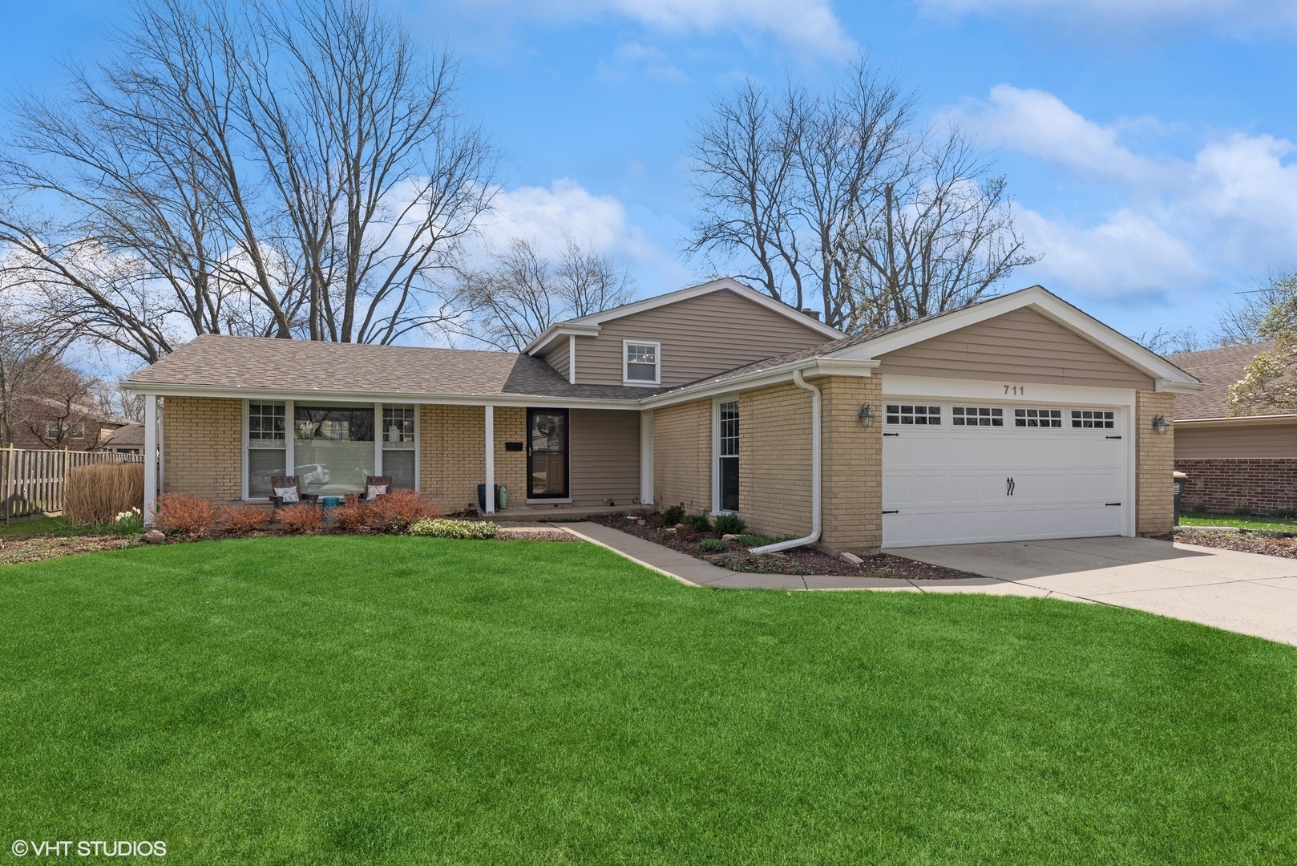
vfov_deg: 67.4
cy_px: 433
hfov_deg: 90.0
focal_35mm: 18
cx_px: 648
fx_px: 649
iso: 200
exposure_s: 1/1600
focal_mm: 18
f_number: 9
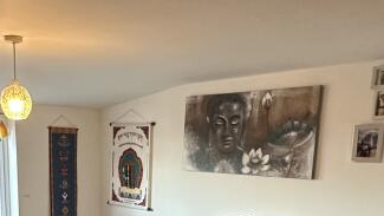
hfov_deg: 42.2
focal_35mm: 48
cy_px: 264
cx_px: 124
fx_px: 489
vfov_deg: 22.8
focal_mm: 2.22
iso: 320
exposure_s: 1/50
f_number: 2.2
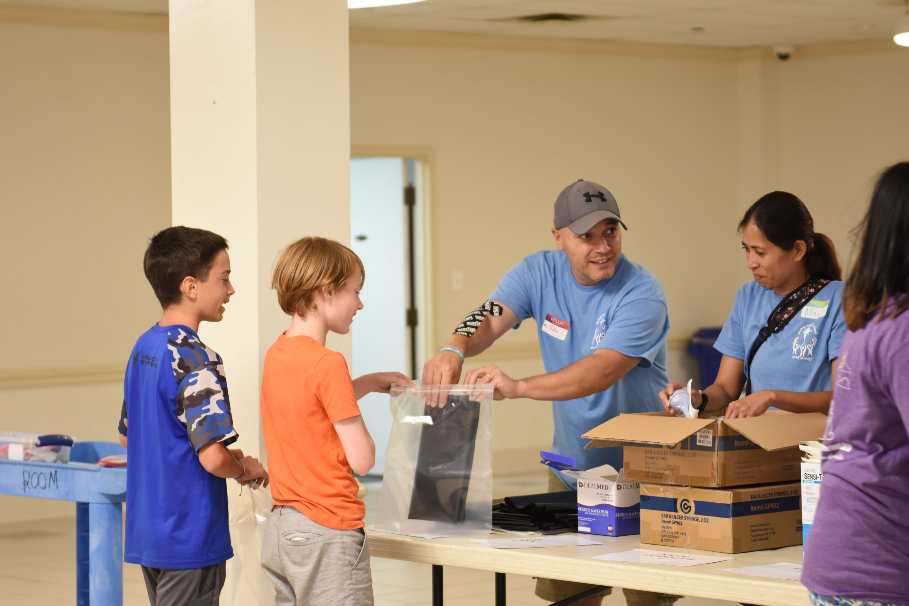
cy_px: 303
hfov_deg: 19.5
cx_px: 454
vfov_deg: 13.0
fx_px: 2651
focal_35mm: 105
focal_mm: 70
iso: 640
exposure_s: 1/80
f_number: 2.8
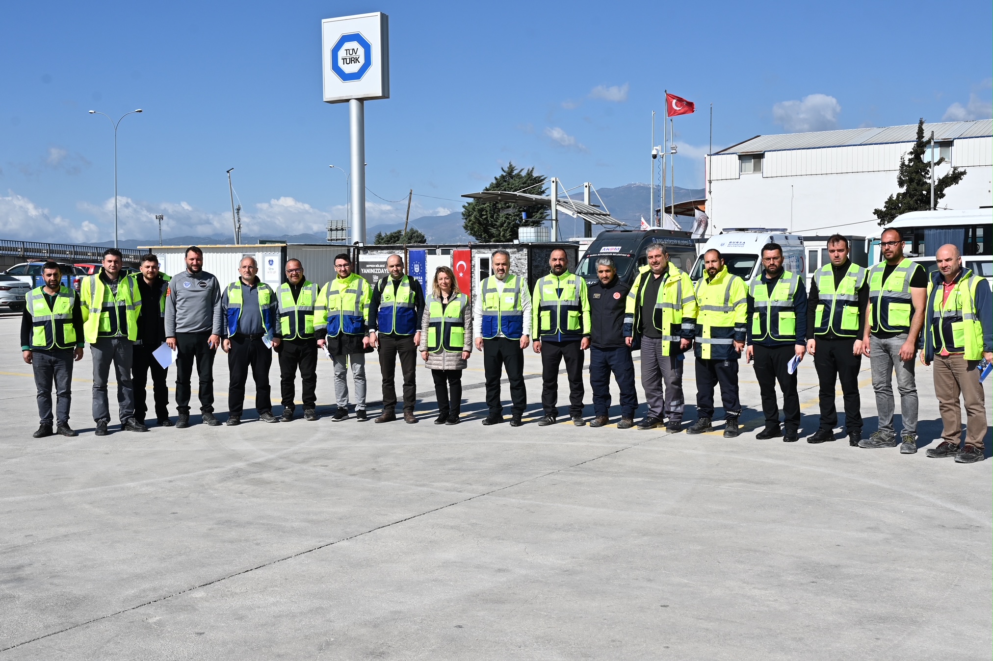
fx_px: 993
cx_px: 496
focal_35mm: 36
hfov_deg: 53.1
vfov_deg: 36.8
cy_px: 330
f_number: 11
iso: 80
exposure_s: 1/200
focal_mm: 24
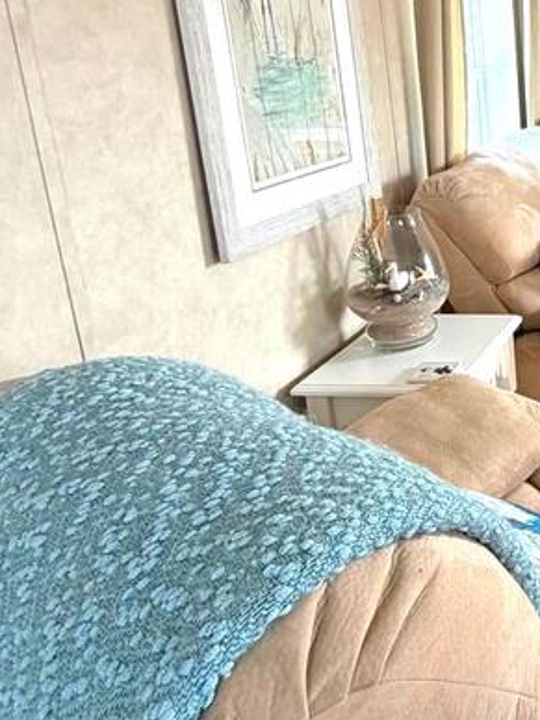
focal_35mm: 39
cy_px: 225
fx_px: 811
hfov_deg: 28.4
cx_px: 746
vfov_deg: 46.9
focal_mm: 2.22
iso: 160
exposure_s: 1/121
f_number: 2.2
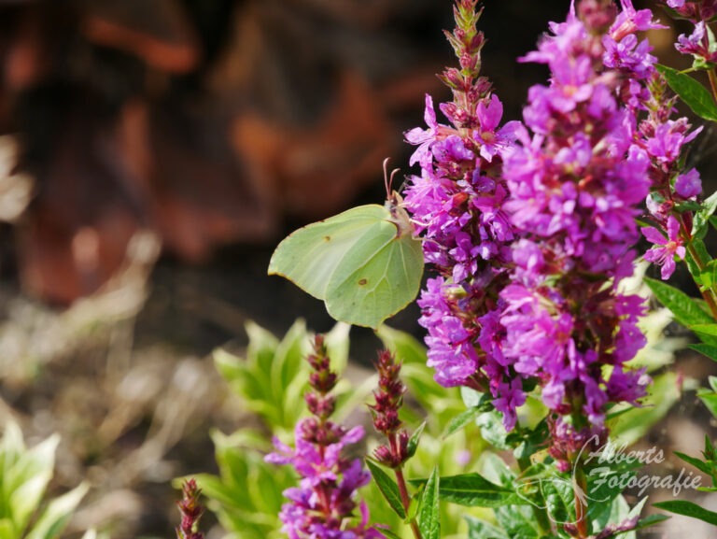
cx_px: 358
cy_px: 270
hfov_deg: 7.1
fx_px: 5803
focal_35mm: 280
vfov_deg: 5.3
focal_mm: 140
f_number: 10
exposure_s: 1/60
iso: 200
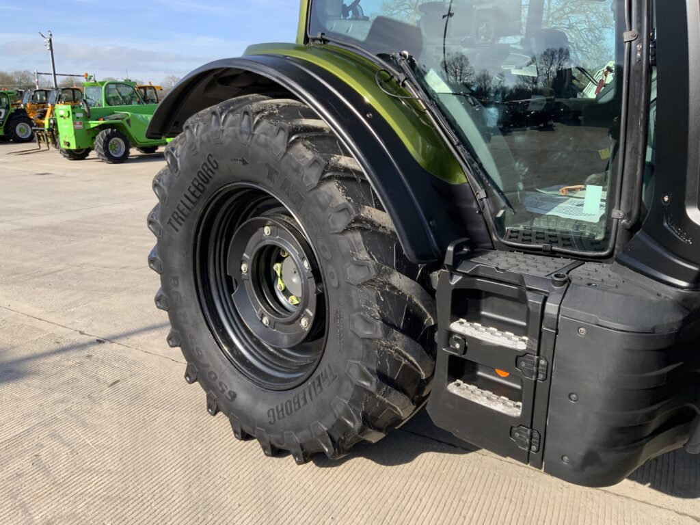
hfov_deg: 61.7
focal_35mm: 29
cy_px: 262
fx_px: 586
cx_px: 350
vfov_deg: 48.2
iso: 16
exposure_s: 1/883
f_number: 1.8
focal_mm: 3
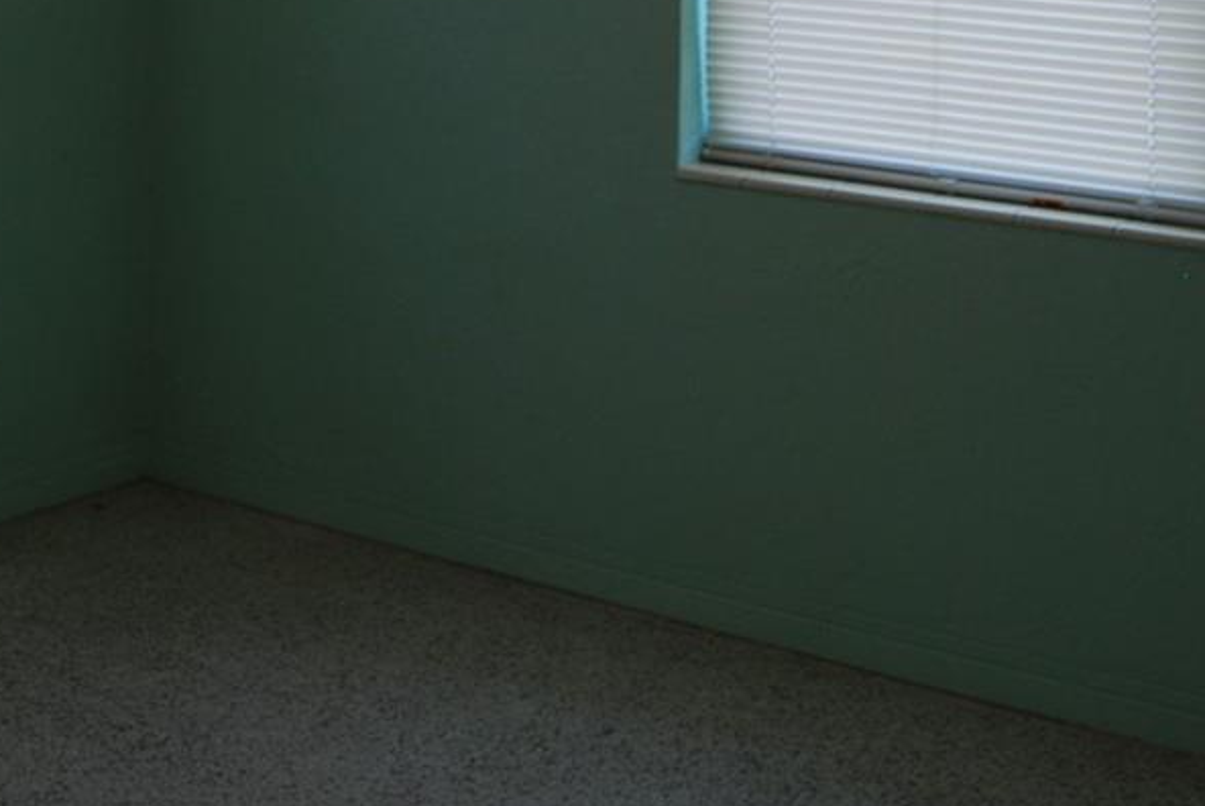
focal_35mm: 73
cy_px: -212
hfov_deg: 27.4
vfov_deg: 17.6
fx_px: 2446
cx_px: 360
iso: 200
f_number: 4
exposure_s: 1/60
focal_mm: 18
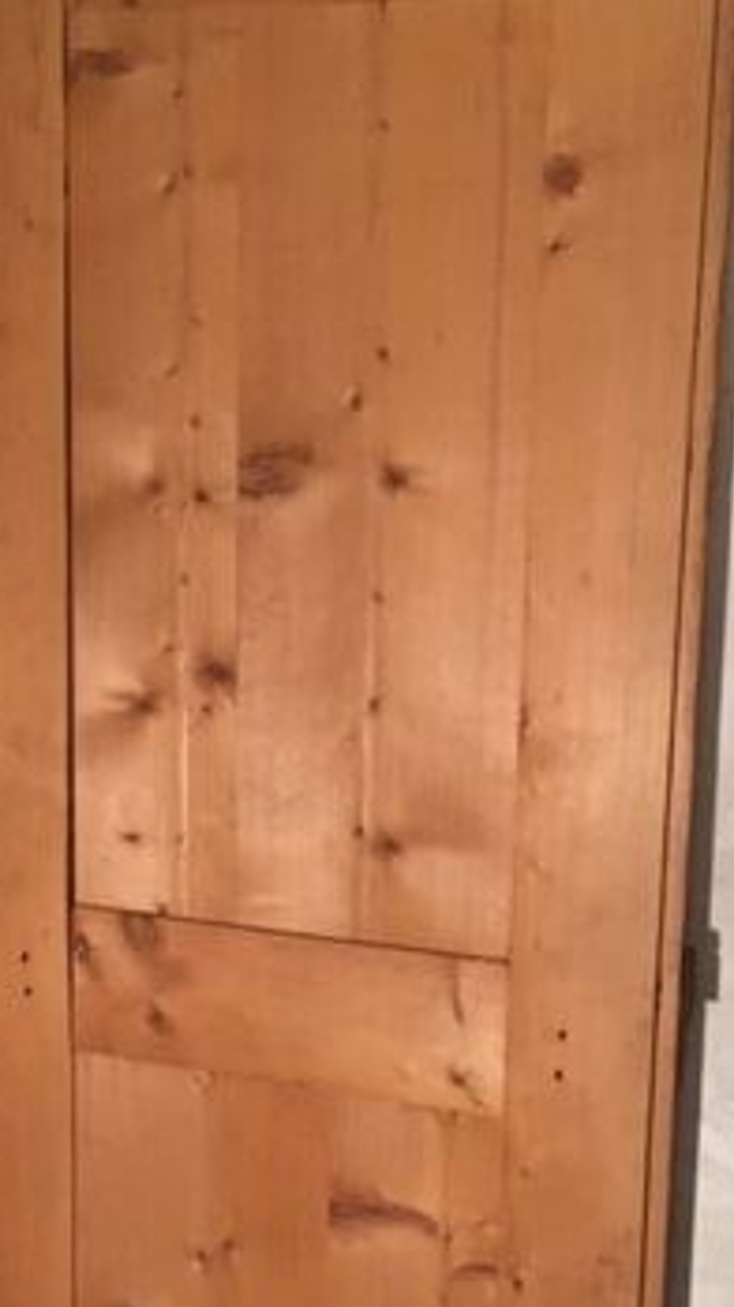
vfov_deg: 35.9
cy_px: 801
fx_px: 2009
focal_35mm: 58
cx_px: 333
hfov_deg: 20.7
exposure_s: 1/17
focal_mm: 4.15
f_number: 2.2
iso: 200
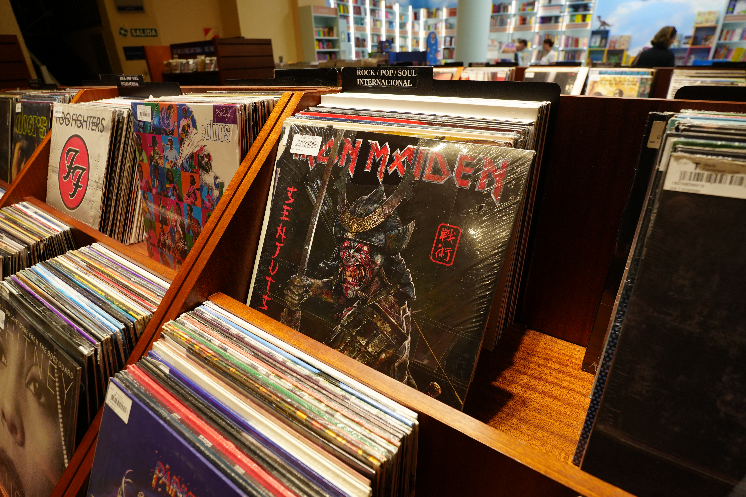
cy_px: 253
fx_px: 363
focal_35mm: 18
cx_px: 375
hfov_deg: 91.5
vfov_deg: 68.8
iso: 500
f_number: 4
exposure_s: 1/60
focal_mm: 11
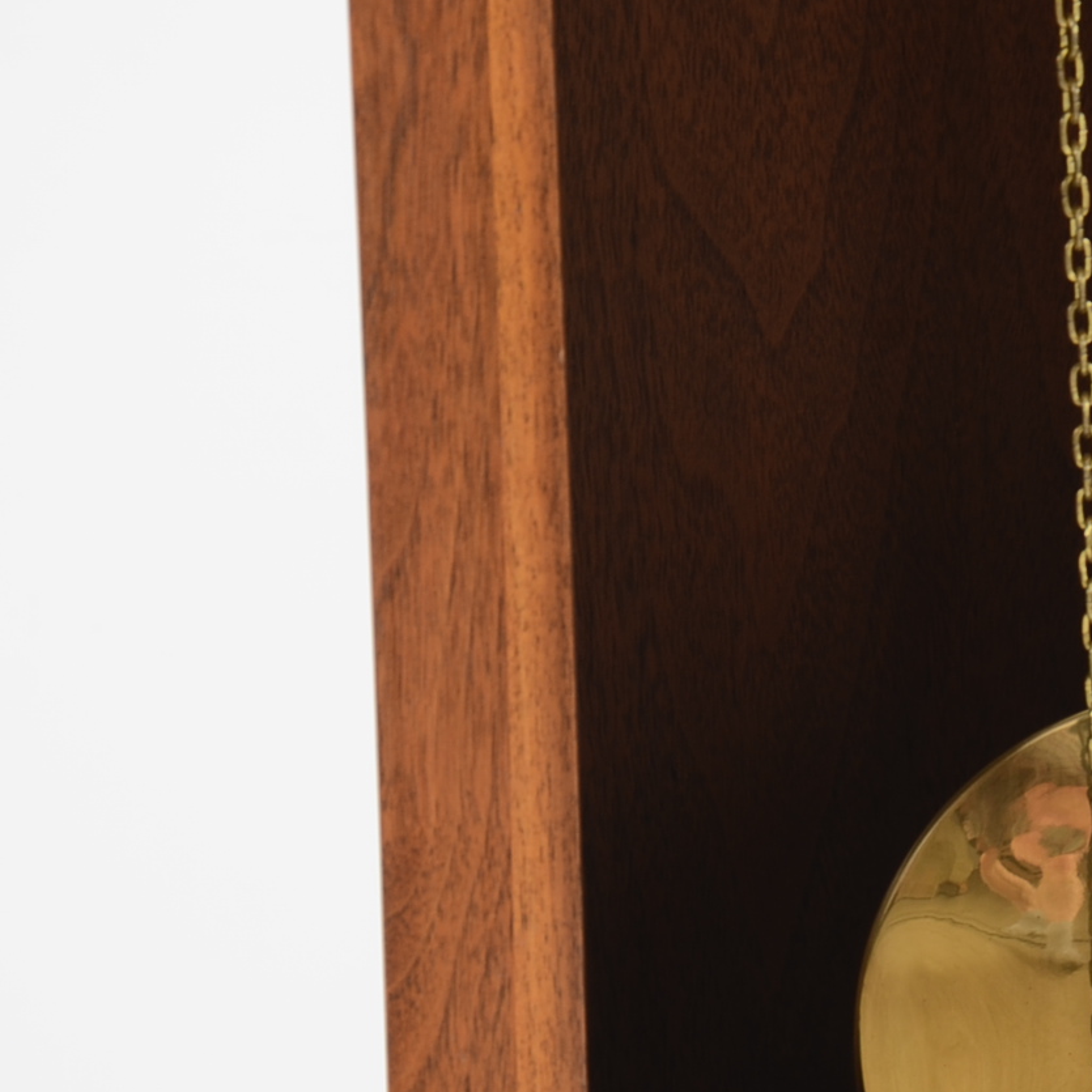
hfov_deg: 4.4
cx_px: 1245
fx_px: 14071
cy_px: 1002
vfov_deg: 4.4
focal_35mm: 394
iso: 100
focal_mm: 105
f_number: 8
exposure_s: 1/160
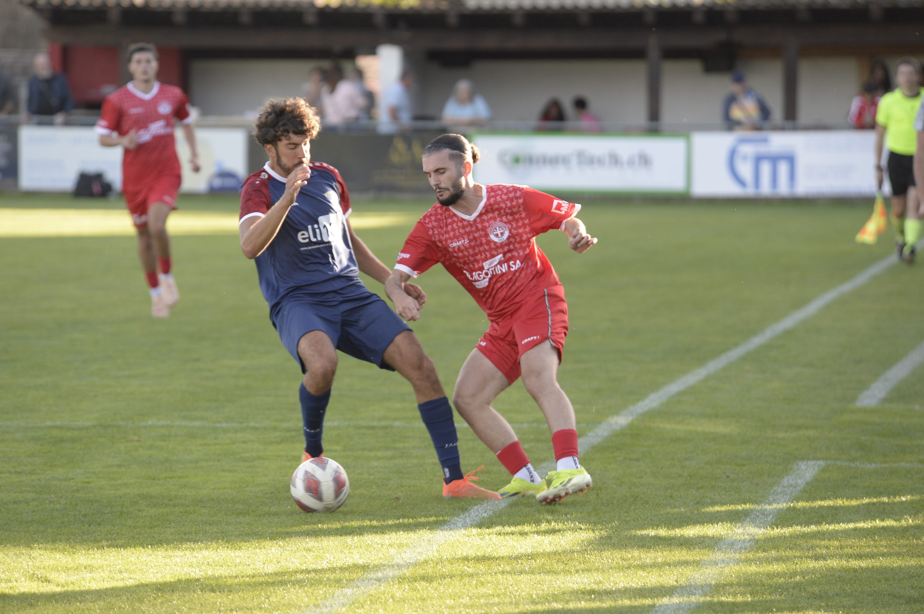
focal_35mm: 270
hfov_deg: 7.6
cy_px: 307
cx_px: 462
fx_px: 6922
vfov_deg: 5.1
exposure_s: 1/640
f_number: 5.3
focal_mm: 270
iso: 1000
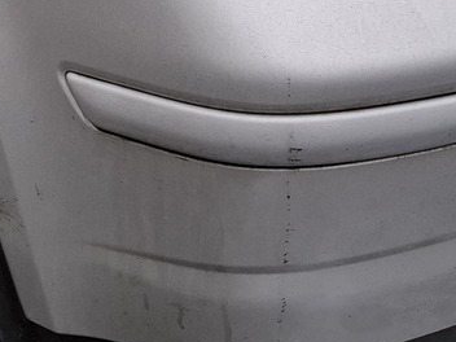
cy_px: -196
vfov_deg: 14.5
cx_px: 187
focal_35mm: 94
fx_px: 1238
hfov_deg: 20.8
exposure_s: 1/100
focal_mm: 5.54
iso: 50
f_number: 1.8
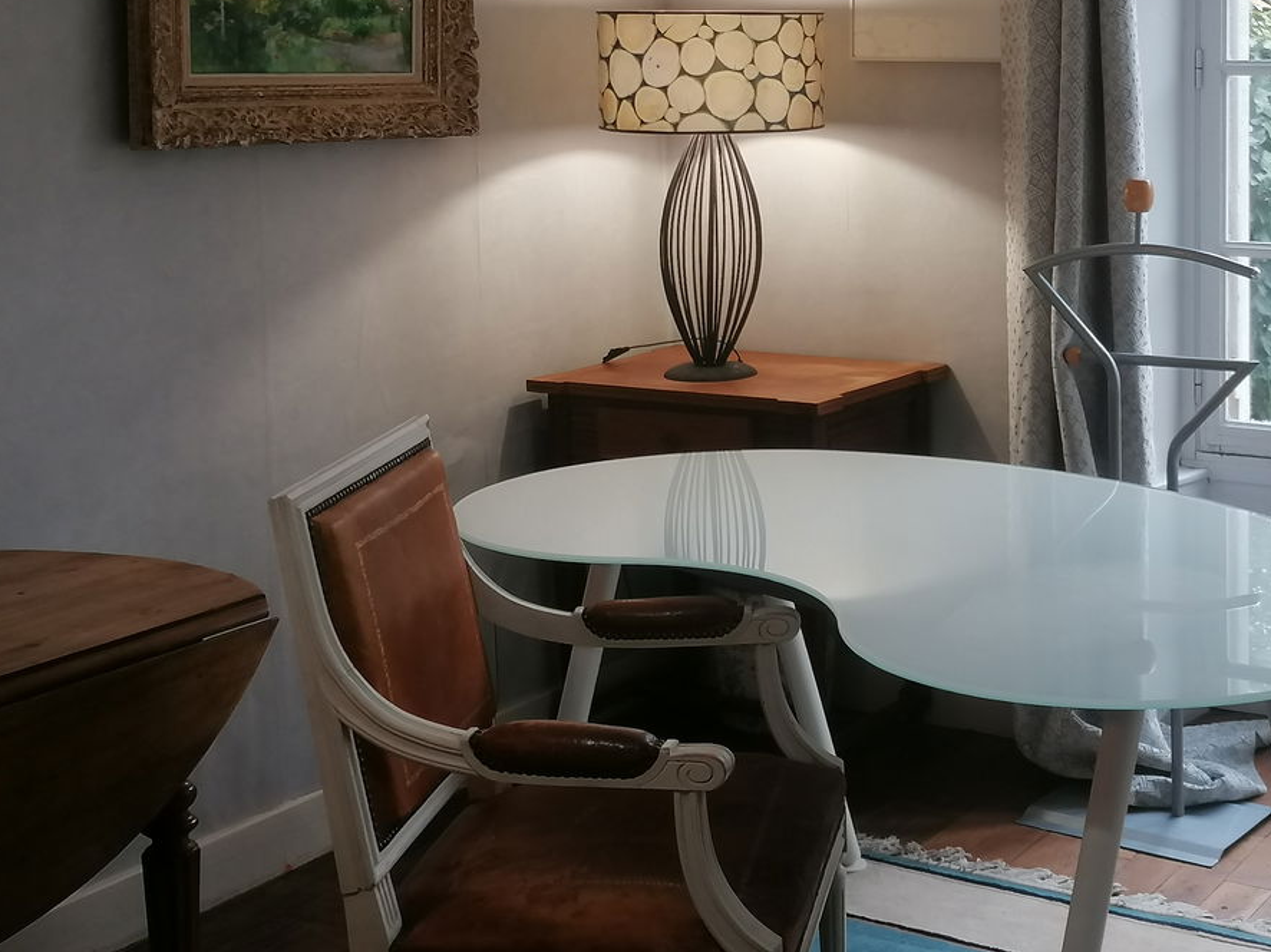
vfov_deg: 25.7
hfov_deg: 33.3
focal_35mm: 56
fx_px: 2056
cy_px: 208
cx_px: 1023
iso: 80
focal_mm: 4.75
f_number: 1.8
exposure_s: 1/50
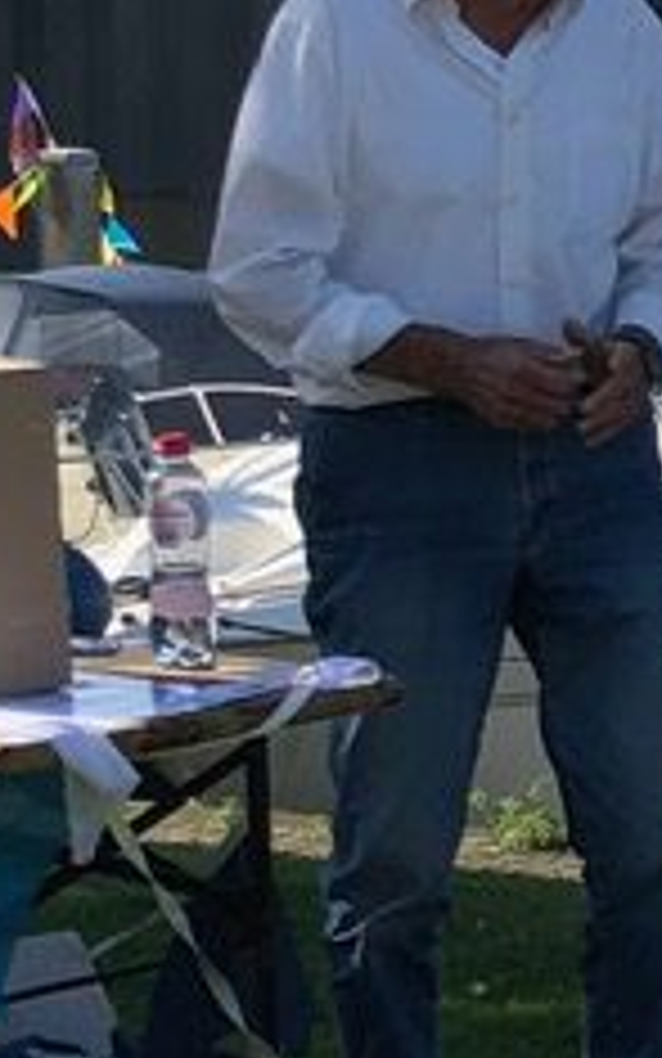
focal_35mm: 162
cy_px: 500
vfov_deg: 12.9
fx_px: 4674
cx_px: 1738
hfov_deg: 7.4
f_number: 1.8
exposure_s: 1/1066
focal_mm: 3.99
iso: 20
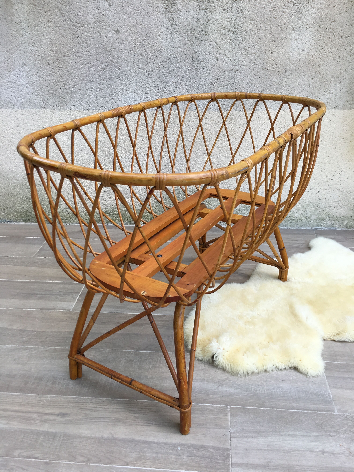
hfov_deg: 48.2
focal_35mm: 29
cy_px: 236
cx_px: 177
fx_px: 395
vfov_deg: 61.7
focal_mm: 4.15
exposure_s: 1/100
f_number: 2.2
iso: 25
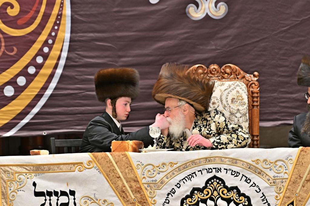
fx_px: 2582
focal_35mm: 300
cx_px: 155
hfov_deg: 6.9
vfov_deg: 4.6
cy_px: 103
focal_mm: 200
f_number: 2.8
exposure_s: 1/250
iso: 200
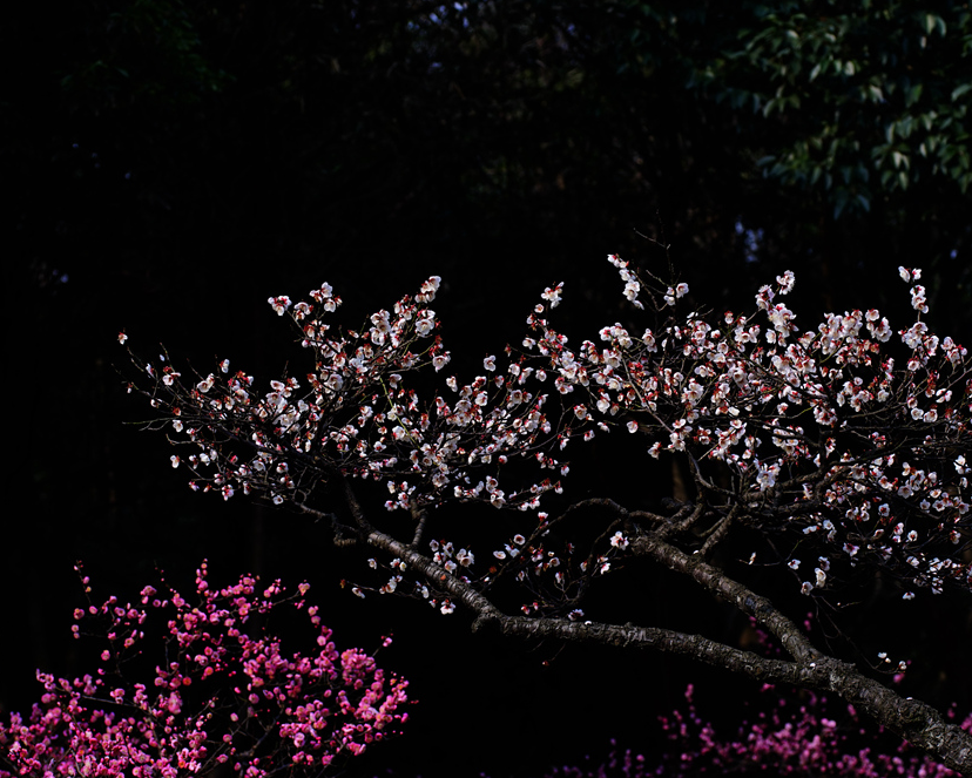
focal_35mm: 102
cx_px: 544
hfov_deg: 18.8
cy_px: 389
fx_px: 2935
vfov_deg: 15.1
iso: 125
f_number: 7.1
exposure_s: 1/400
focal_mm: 90
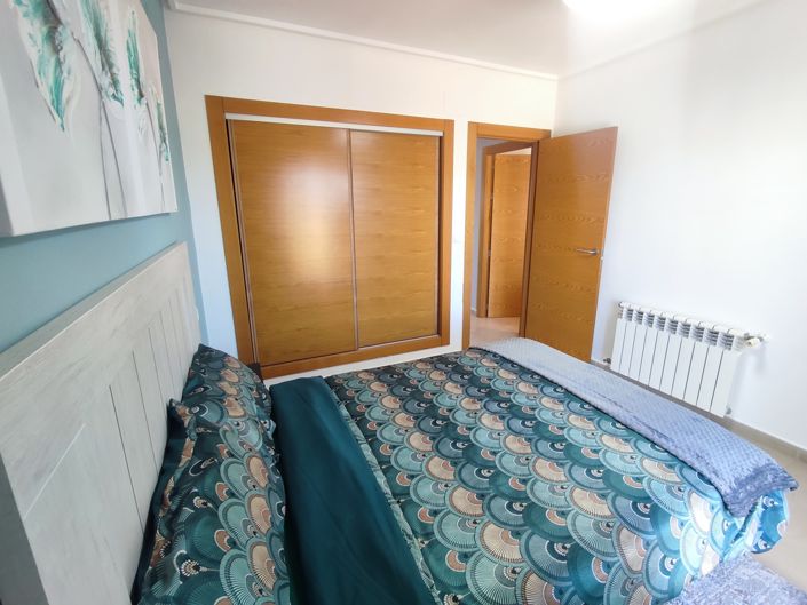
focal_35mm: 16
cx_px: 404
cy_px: 302
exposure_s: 1/50
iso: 155
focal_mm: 1.65
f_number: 2.2
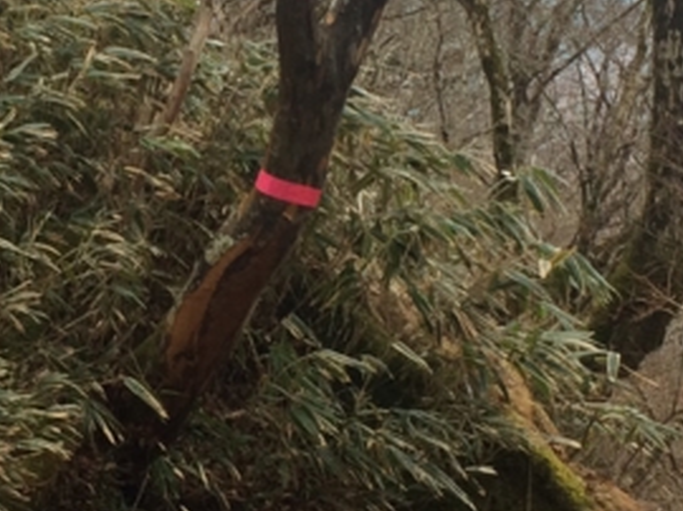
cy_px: 215
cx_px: 119
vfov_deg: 13.4
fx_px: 2168
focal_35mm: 110
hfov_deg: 17.7
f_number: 2.2
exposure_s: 1/120
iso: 50
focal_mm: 4.15
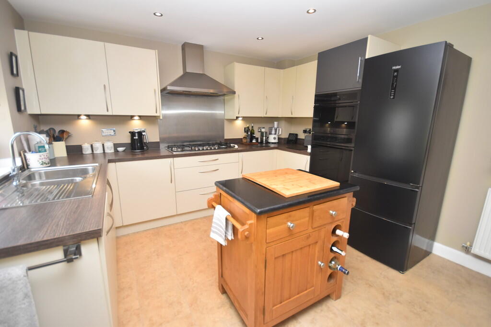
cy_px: 164
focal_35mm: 15
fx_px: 205
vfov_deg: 77.3
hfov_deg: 100.4
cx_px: 246
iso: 800
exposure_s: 1/125
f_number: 4
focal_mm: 10
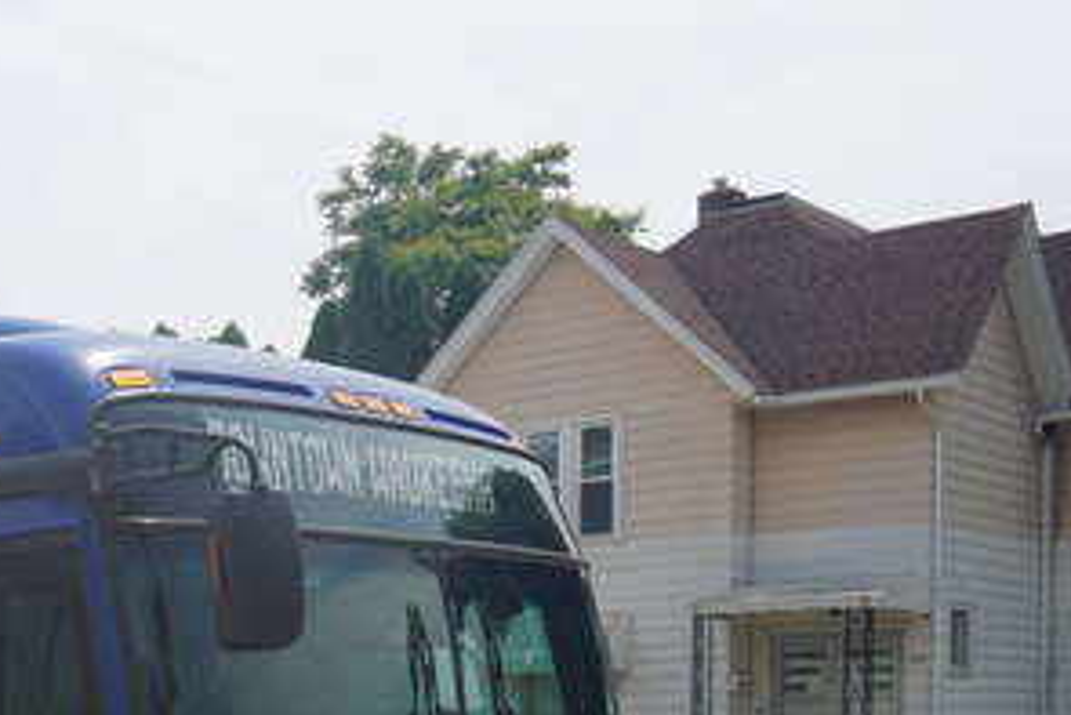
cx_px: -232
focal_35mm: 65
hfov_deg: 27.1
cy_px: 789
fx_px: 1935
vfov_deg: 20.0
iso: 100
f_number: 11
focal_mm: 16
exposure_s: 1/160
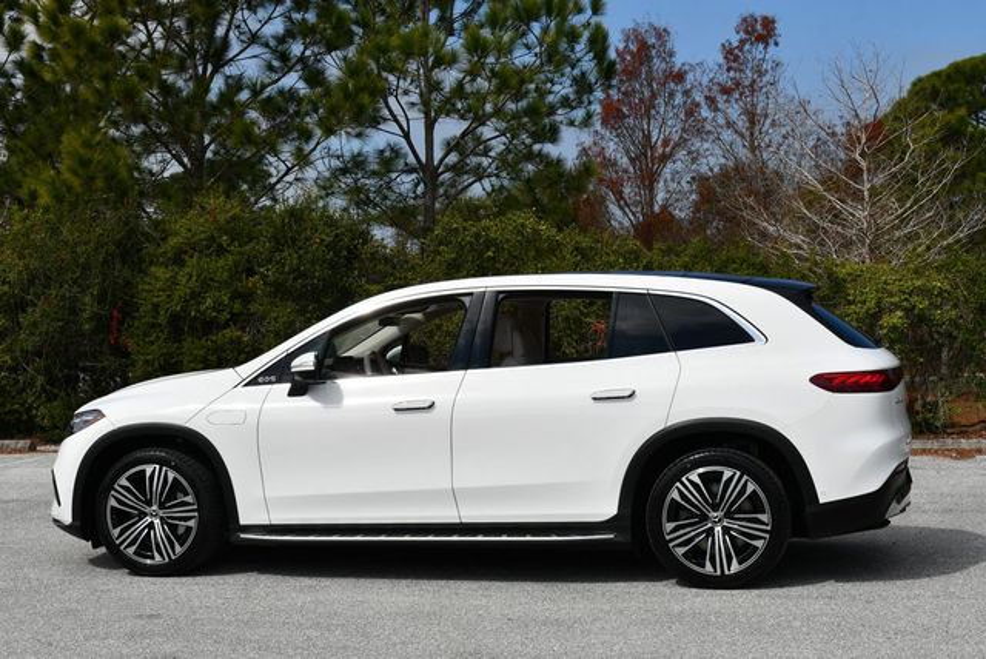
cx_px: 493
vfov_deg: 23.4
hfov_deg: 34.5
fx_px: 1590
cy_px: 330
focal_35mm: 58
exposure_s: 1/400
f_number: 10
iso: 100
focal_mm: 29
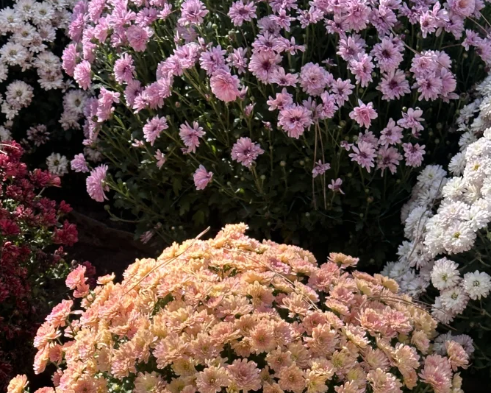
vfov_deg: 14.6
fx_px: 1467
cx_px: 260
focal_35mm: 101
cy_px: 514
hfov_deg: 19.0
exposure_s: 1/608
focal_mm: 6.86
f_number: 1.78
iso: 64
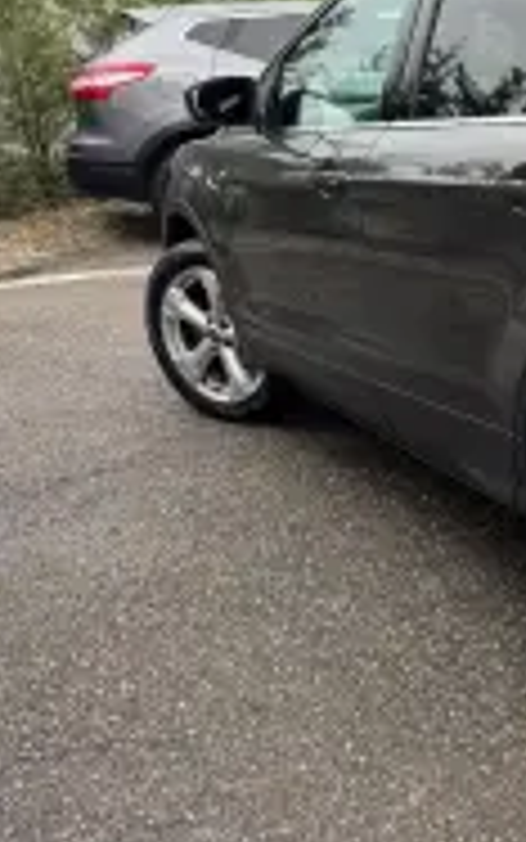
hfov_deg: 21.9
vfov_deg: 40.9
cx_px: 791
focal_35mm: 49
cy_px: 338
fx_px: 1123
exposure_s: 1/255
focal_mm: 6.76
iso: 64
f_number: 1.78
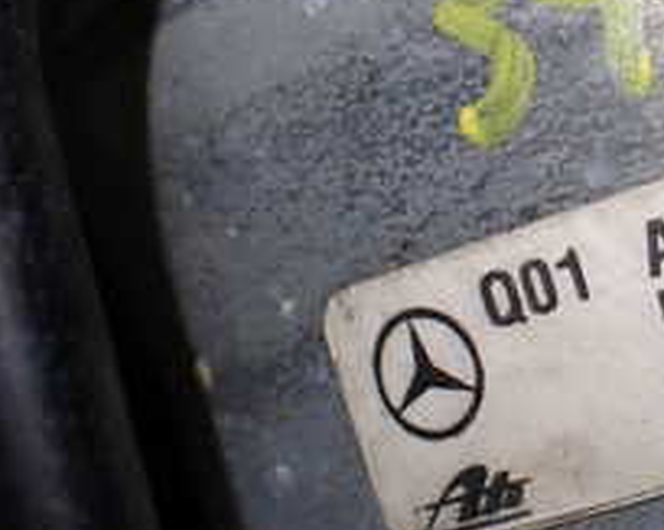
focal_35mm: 86
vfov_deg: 17.8
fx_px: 1689
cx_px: 784
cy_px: 215
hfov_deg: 20.8
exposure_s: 1/125
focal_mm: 5.4
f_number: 2.3
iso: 125
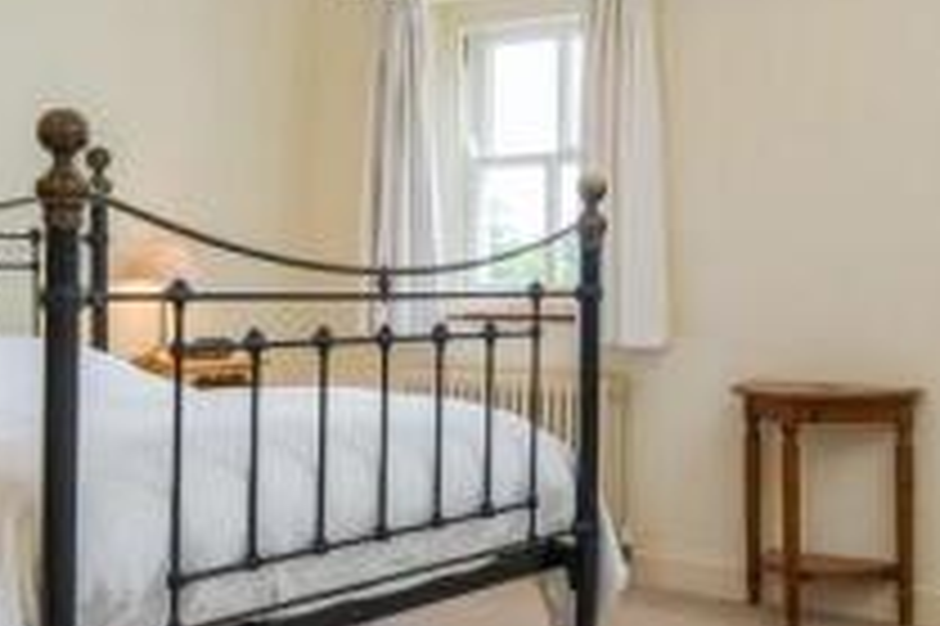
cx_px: 720
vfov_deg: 28.6
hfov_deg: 40.6
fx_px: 1226
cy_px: 313
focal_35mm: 47
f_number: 7.1
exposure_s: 1/15
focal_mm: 10.3
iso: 160
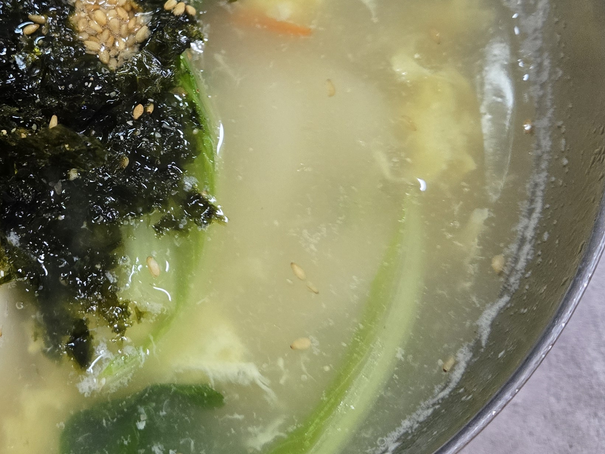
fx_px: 979
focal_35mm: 56
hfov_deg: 32.4
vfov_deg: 25.8
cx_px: 48
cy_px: 111
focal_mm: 5.4
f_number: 1.8
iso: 400
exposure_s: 1/120
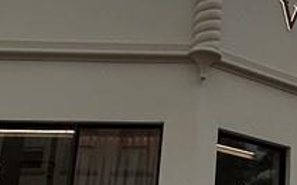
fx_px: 914
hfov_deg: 17.2
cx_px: 404
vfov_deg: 11.5
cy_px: 21
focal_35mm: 113
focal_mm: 2.22
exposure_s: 1/1401
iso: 50
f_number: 2.2
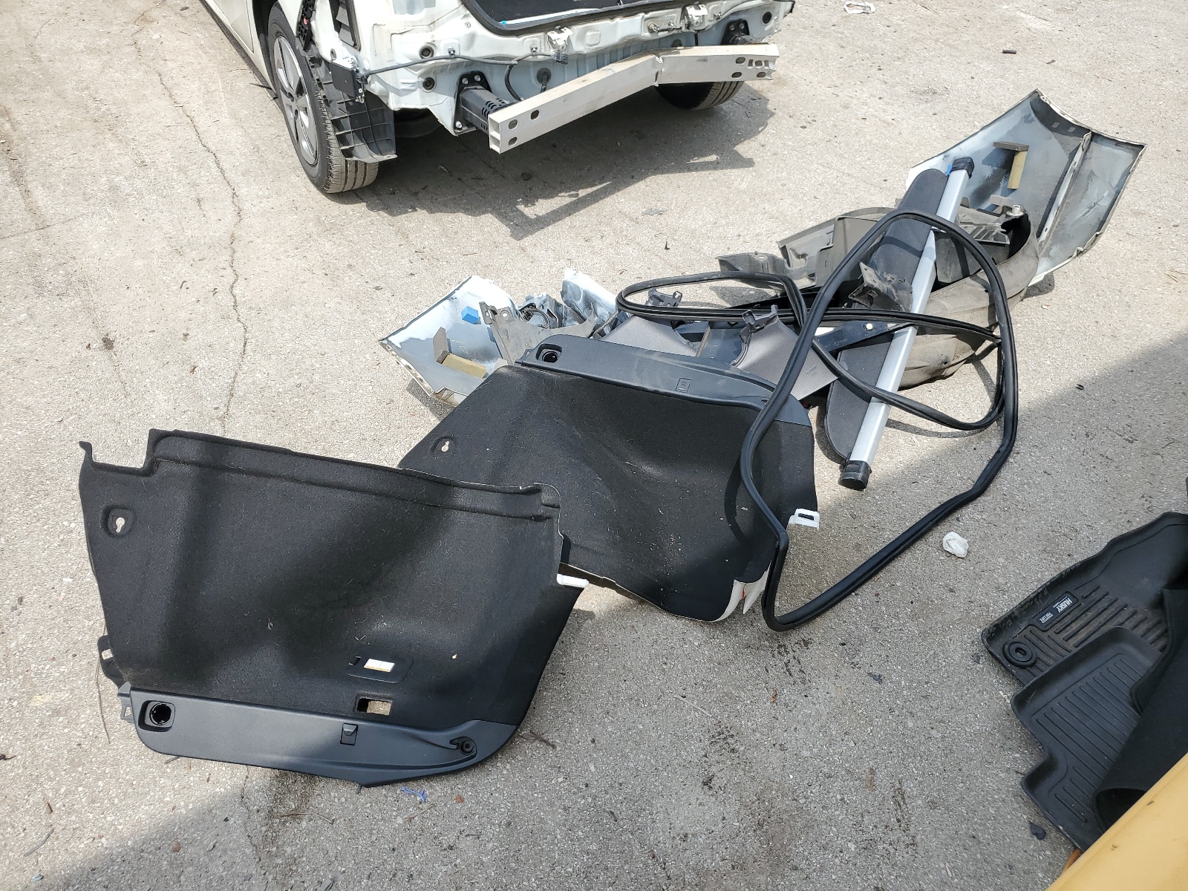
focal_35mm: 26
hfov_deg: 67.3
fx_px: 892
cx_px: 594
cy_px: 446
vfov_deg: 53.1
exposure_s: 1/2000
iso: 50
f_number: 1.5
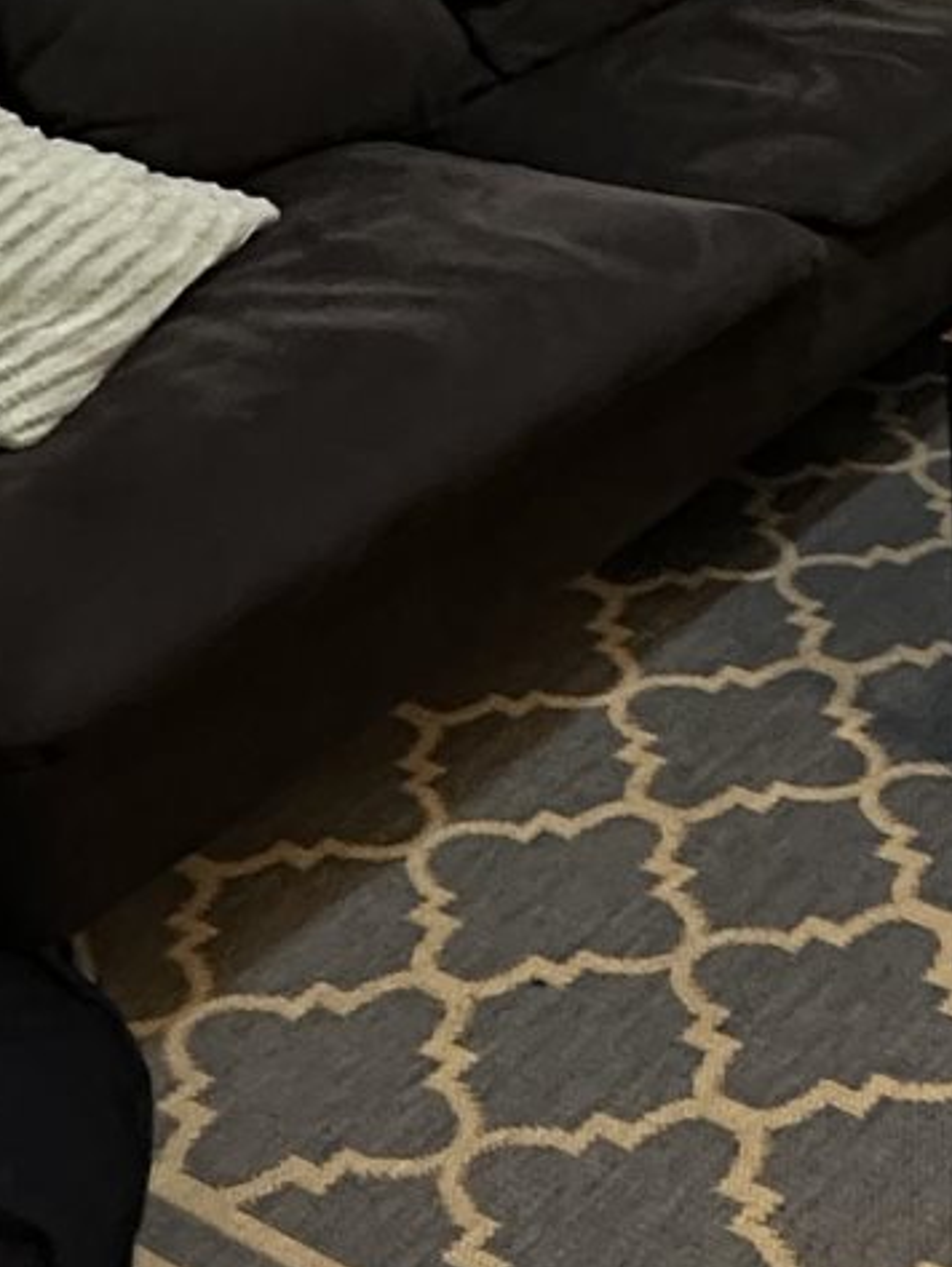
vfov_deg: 26.8
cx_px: 1094
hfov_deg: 20.4
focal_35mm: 68
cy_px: -37
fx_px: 2491
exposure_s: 1/60
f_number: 2.2
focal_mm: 2.22
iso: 800
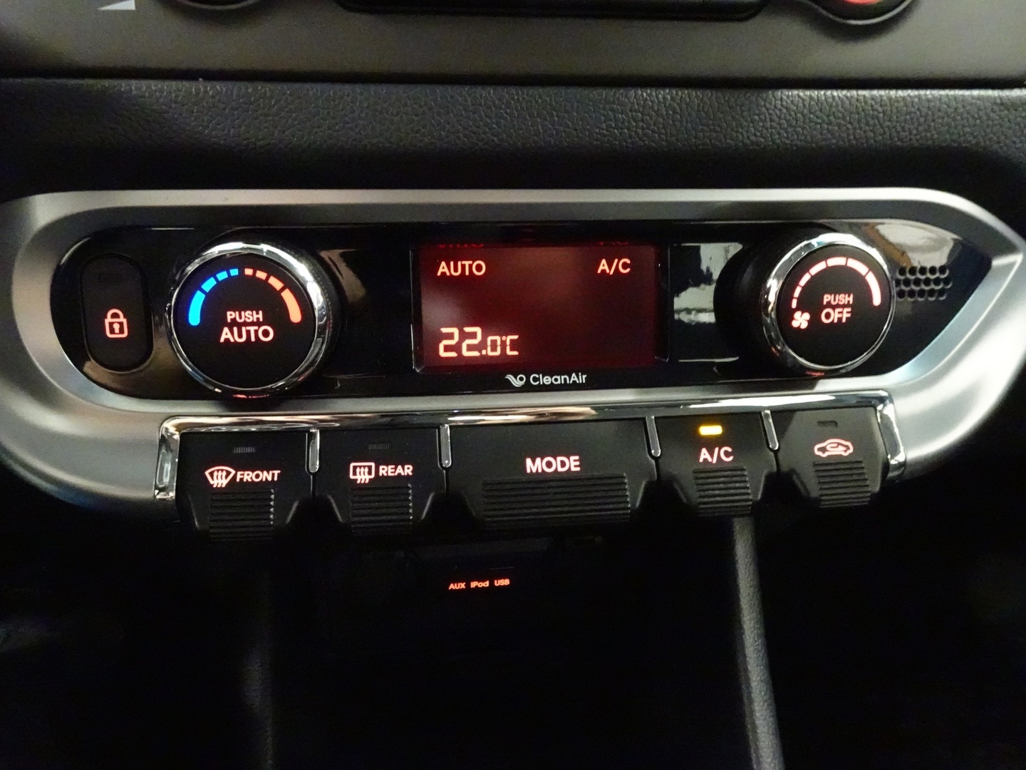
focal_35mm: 24
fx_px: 711
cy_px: 385
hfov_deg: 71.6
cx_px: 513
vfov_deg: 56.8
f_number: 3.5
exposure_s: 1/13
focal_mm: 4.25
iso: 3200
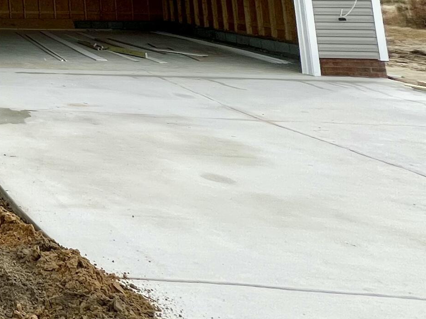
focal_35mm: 42
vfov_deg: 28.3
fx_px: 517
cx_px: -227
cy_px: -94
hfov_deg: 27.9
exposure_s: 1/1449
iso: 32
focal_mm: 1.57
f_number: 1.8
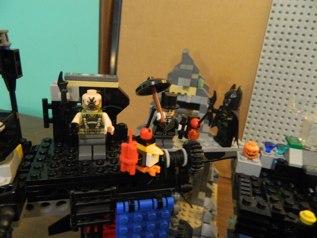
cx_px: 158
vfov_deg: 54.9
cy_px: 119
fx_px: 229
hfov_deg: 69.4
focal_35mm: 25
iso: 400
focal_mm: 4.5
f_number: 3.1
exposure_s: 1/13
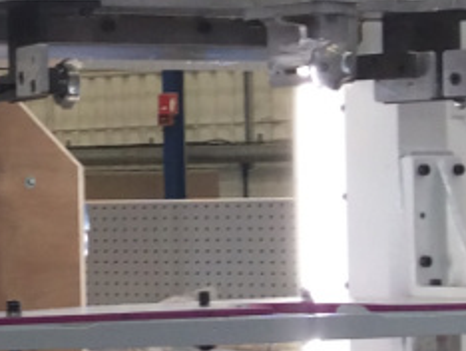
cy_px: 93
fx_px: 1523
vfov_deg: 13.1
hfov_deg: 15.6
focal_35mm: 113
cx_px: -297
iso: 32
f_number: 2.4
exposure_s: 1/33
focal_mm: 3.3
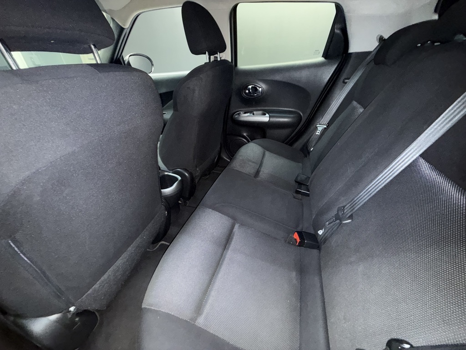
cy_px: 175
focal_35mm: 14
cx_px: 233
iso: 640
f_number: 2.2
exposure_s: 1/18
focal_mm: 2.22
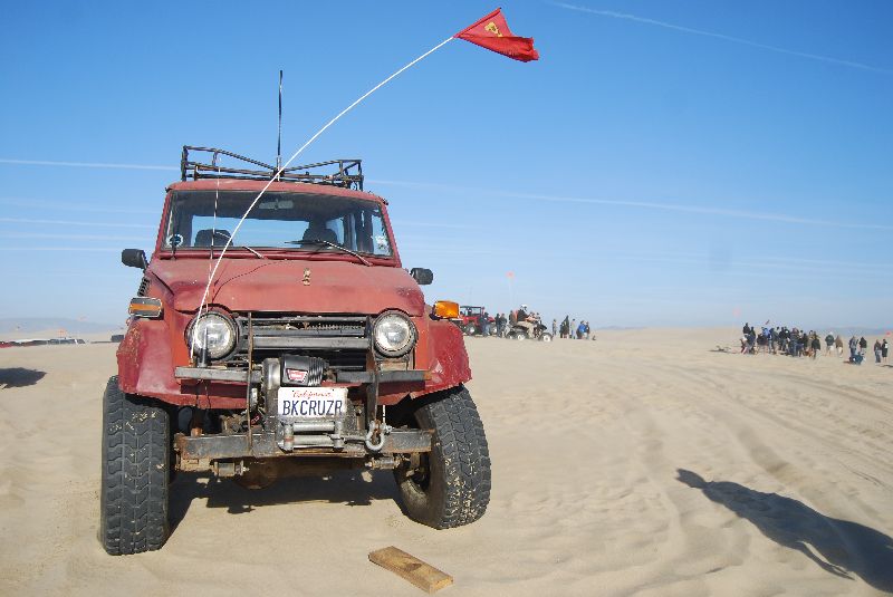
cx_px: 446
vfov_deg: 38.4
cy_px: 298
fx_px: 857
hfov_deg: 55.1
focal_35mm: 34
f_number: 4
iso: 110
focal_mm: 23
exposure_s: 1/1000
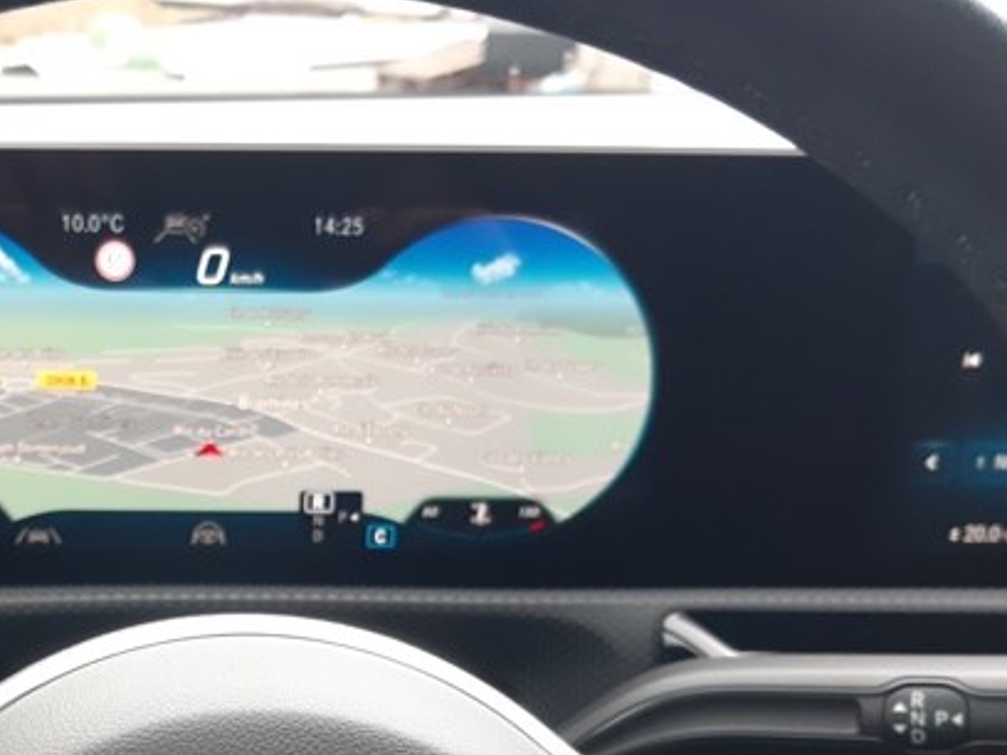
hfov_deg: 36.2
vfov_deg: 27.7
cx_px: 200
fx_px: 1484
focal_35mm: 51
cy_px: 651
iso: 80
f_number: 1.7
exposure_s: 1/50
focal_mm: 3.92
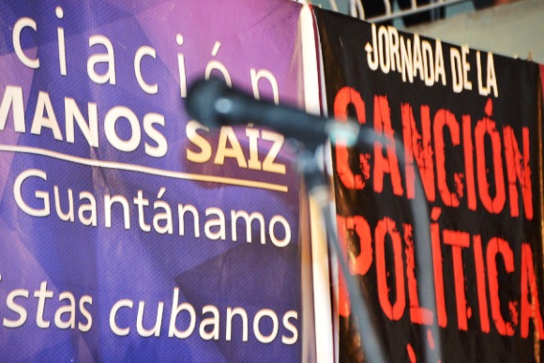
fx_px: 2267
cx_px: 272
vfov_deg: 9.2
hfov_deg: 13.7
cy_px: 182
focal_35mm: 150
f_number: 4.8
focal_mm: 100
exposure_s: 1/60
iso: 1800
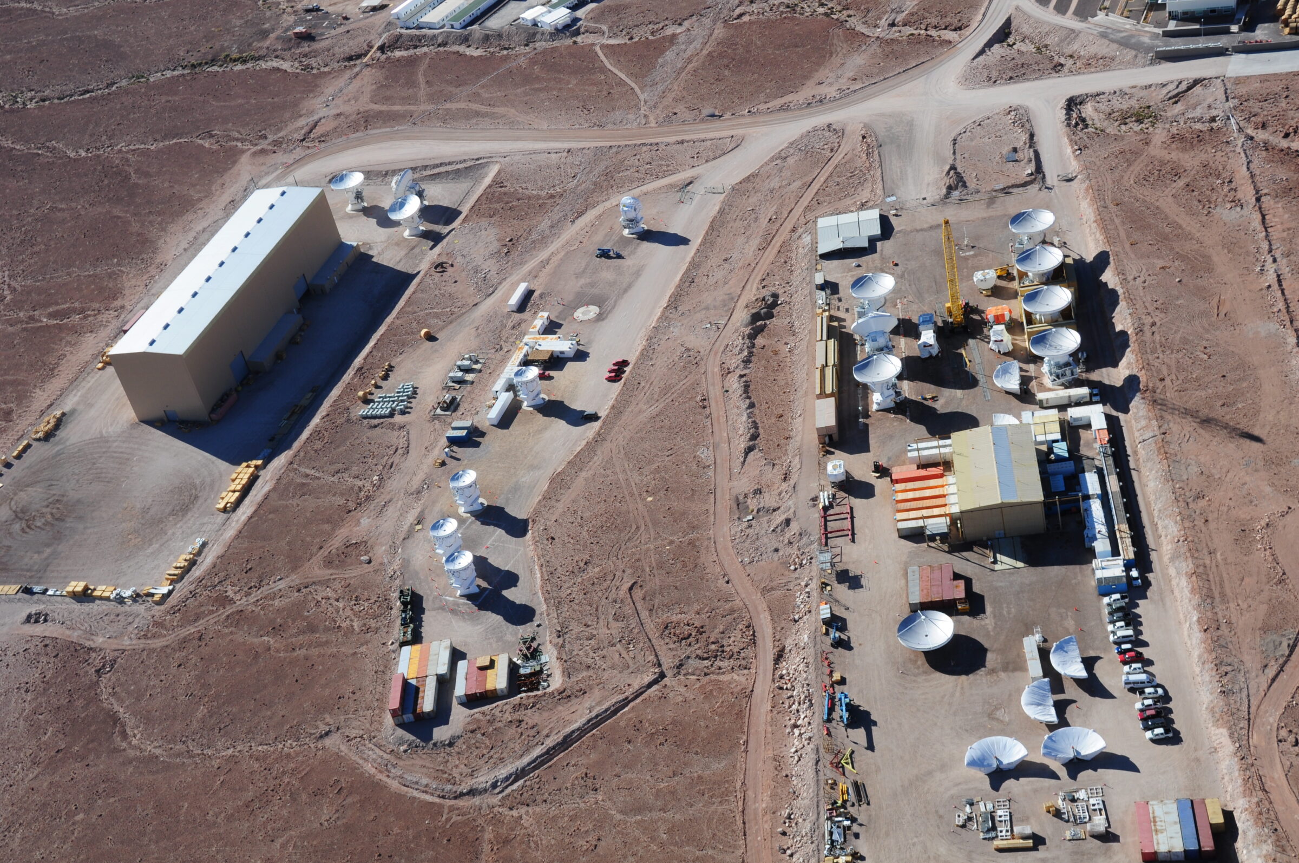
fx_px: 1838
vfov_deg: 26.4
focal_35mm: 51
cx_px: 650
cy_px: 432
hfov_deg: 38.9
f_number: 9
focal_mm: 34
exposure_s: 1/125
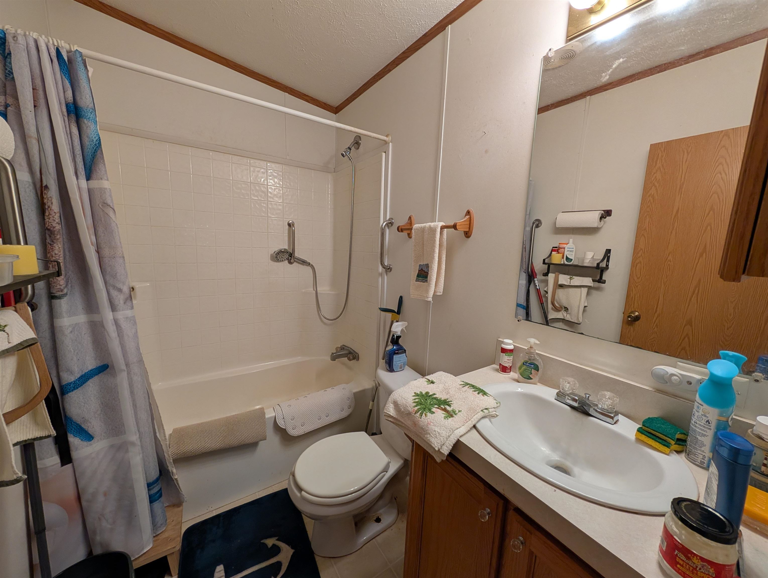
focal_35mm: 12
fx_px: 267
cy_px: 289
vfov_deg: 94.6
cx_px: 384
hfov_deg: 110.5
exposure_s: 1/120
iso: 127
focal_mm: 2.02
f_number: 1.7
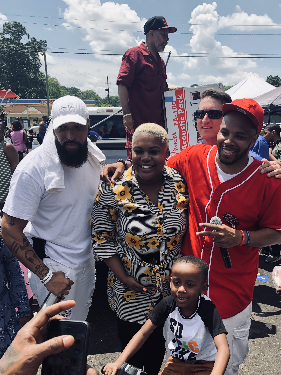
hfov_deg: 38.5
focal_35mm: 37
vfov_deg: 49.7
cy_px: 232
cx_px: 167
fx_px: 400
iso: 20
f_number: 1.8
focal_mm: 3.99
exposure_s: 1/923
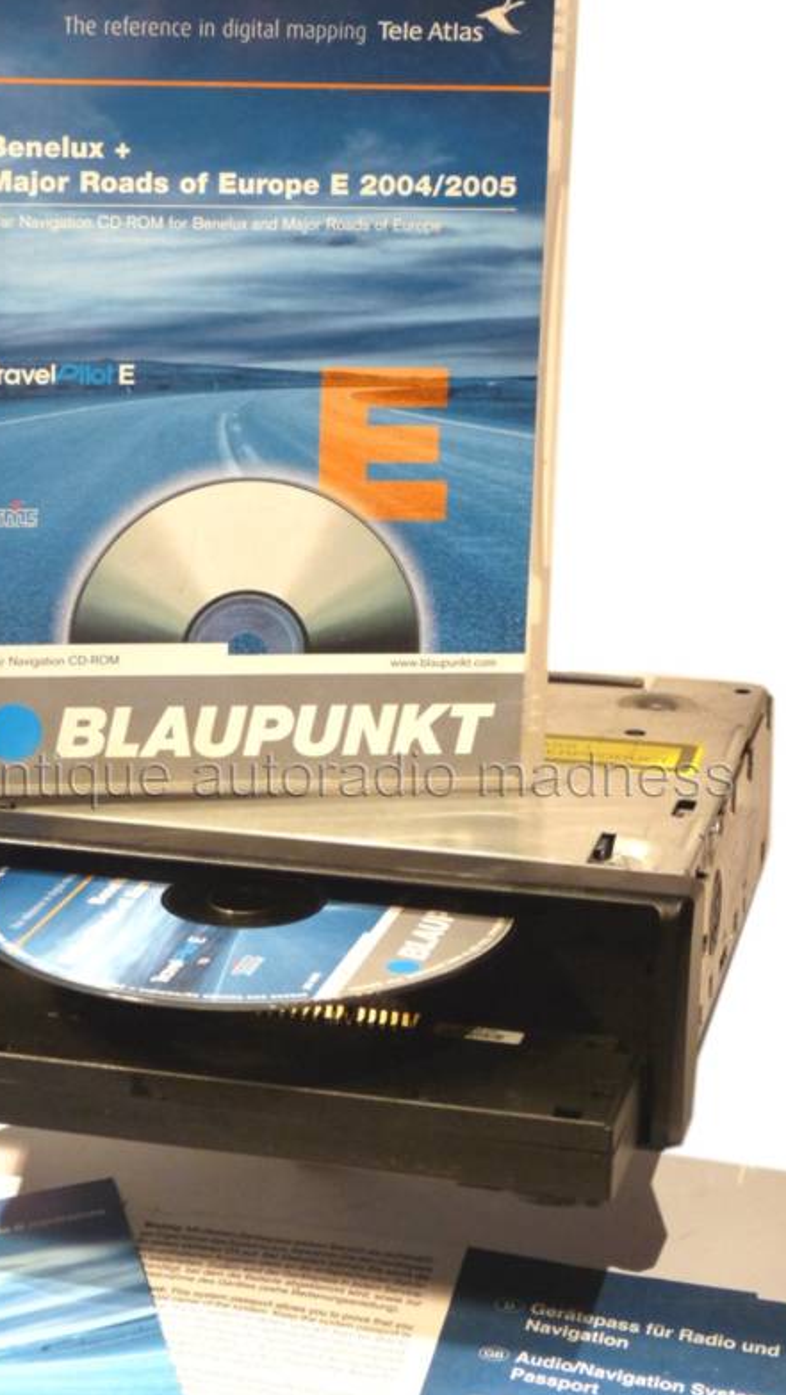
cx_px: 241
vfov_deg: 25.9
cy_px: 680
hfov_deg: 14.7
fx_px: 3035
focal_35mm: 82
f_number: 3.4
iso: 320
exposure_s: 1/30
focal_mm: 11.5
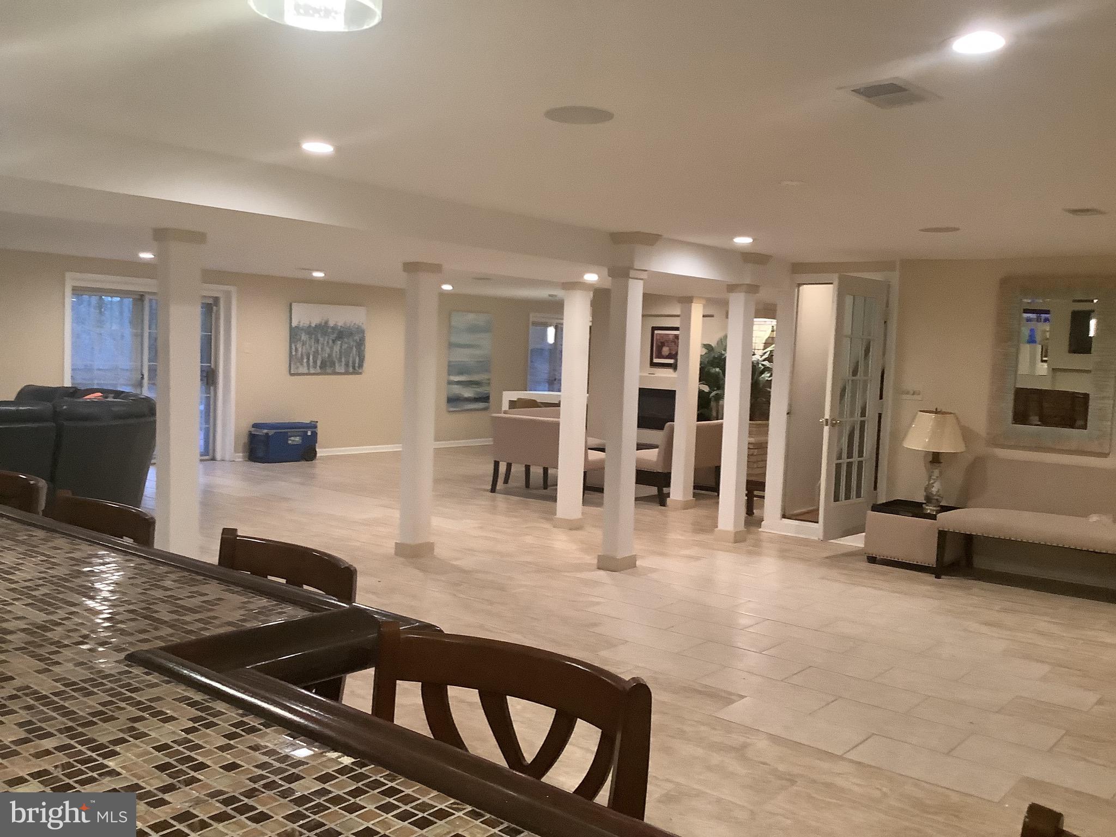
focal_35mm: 31
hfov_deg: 58.4
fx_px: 999
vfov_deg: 45.4
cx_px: 558
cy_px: 418
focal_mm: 3.3
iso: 320
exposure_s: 1/60
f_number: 2.4
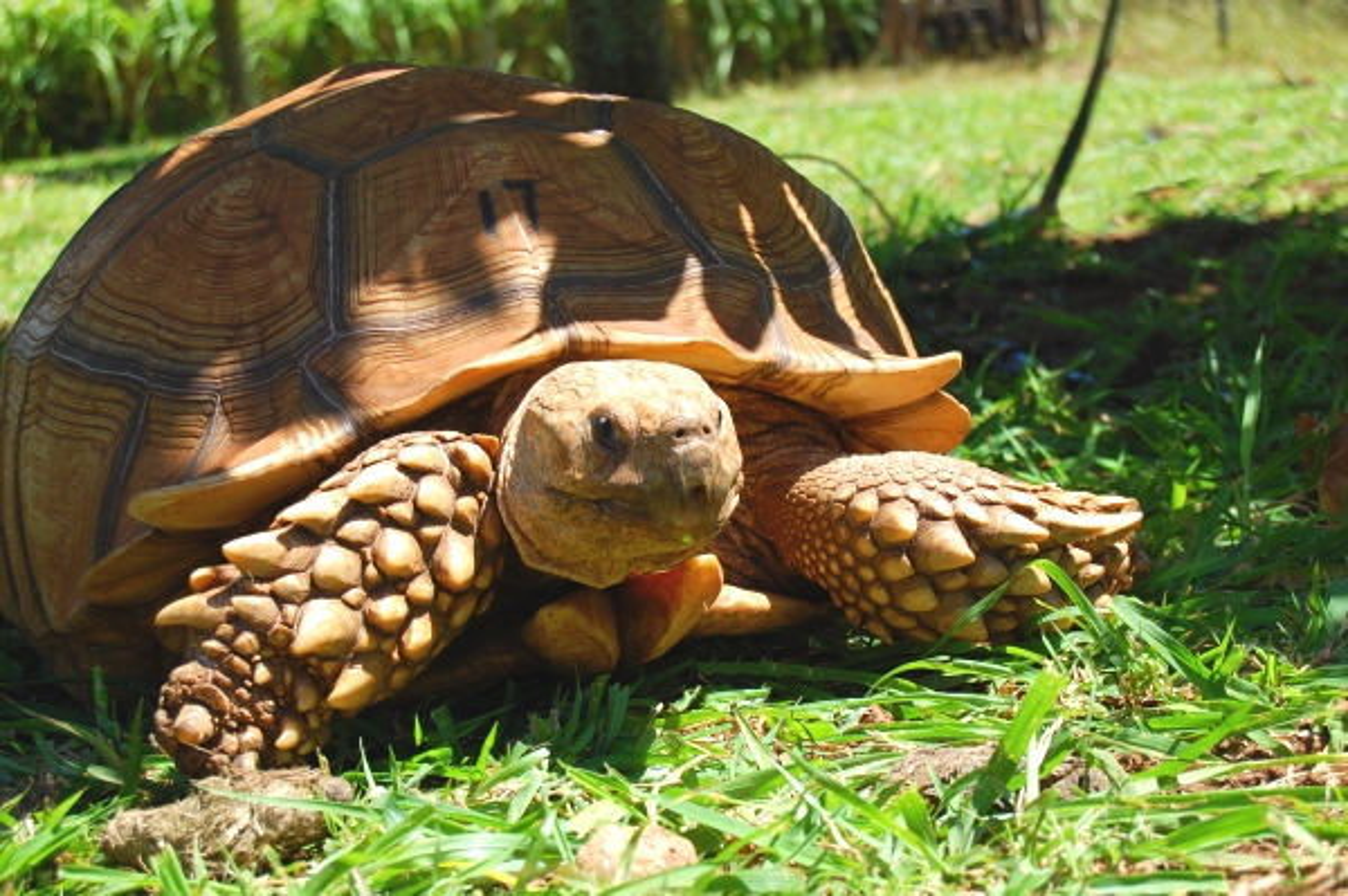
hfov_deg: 24.6
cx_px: 674
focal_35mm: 82
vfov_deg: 16.5
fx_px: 3087
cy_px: 448
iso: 200
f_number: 8
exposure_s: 1/250
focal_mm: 55
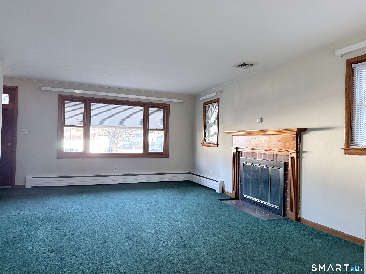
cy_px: 137
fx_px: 254
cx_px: 183
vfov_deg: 56.8
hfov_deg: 71.6
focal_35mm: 24
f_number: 1.78
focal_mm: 6.76
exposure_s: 1/60
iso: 400
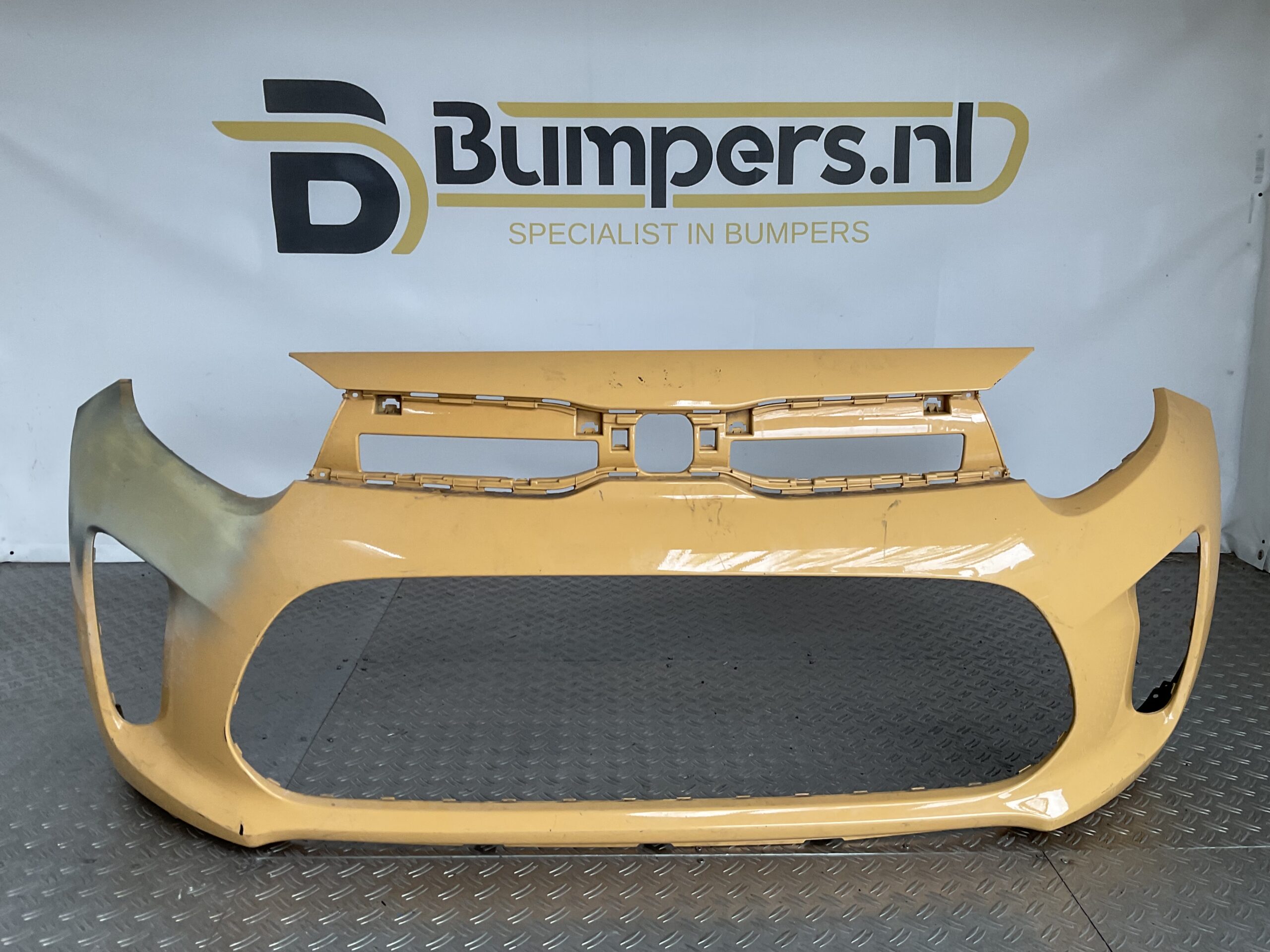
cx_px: 635
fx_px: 1064
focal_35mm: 29
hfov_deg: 61.7
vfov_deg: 48.2
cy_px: 476
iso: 32
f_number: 1.8
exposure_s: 1/50
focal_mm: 3
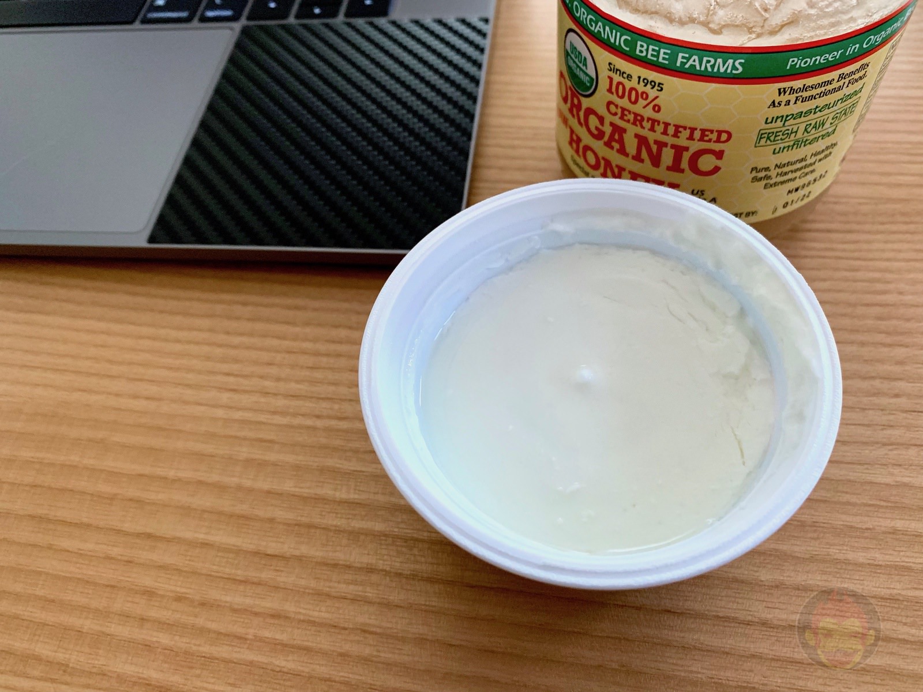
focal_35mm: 26
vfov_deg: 53.1
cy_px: 346
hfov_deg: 67.3
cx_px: 462
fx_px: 693
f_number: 1.8
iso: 200
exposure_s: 1/60
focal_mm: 4.25
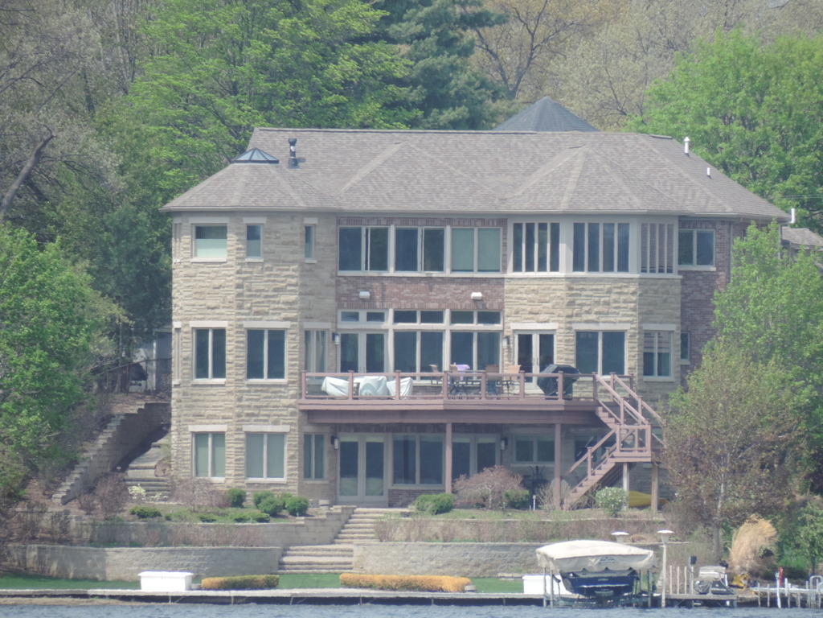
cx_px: 412
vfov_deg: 1.9
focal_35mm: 800
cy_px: 309
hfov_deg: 2.5
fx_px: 19020
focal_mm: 142.6
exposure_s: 1/400
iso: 110
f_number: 5.2
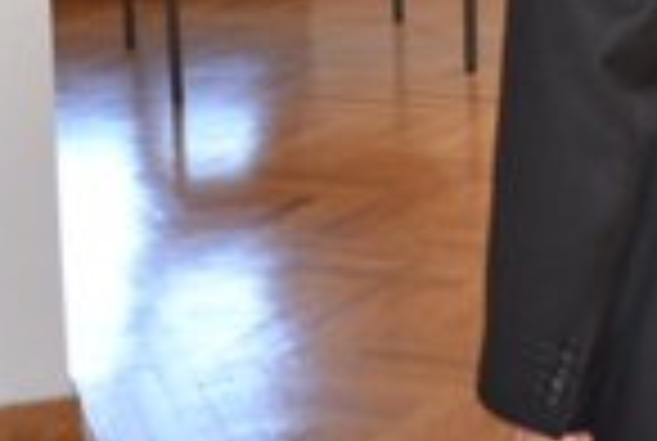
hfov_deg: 16.9
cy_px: -286
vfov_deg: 11.1
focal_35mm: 118
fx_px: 2158
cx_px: 666
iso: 400
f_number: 4
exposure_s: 1/80
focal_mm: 18
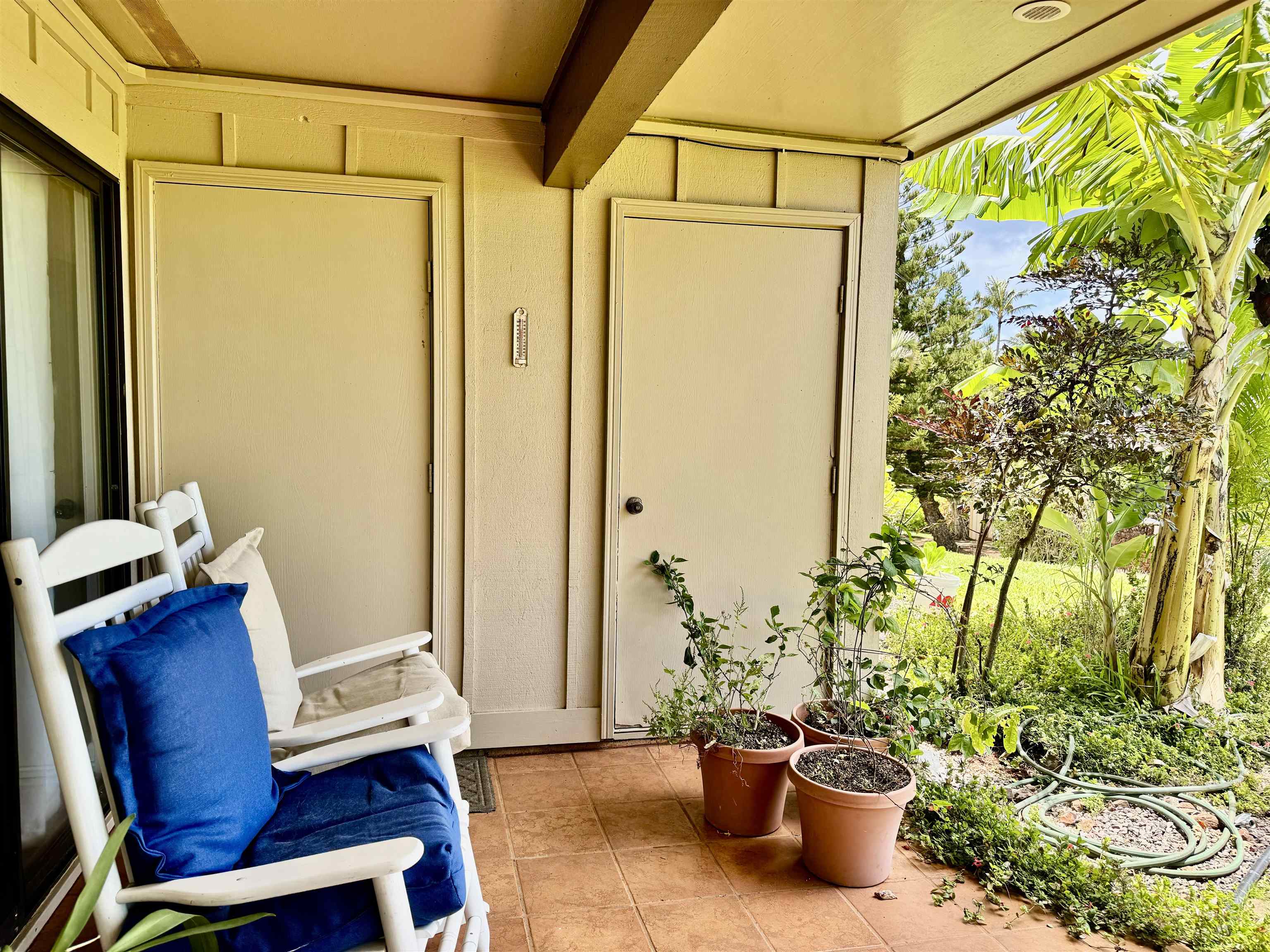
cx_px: 635
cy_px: 476
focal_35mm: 24
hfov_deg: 71.6
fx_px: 881
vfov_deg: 56.8
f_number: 1.78
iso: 80
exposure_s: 1/567
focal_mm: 6.76
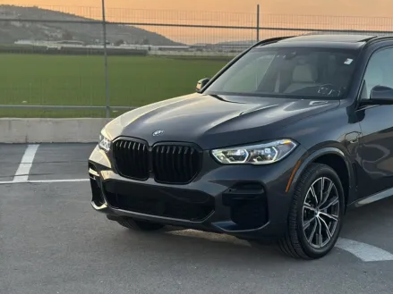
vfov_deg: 21.0
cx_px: 279
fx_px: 795
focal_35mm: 70
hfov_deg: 27.5
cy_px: 132
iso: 80
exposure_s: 1/615
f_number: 1.78
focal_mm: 6.86
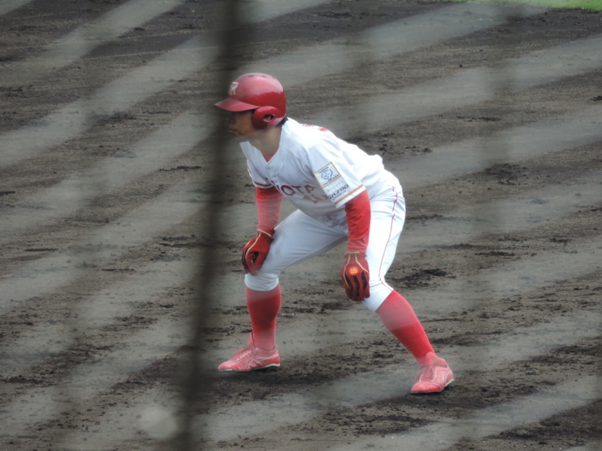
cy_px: 226
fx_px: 13043
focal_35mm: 750
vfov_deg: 2.0
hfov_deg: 2.6
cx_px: 301
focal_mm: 133.7
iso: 220
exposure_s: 1/400
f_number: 5.1
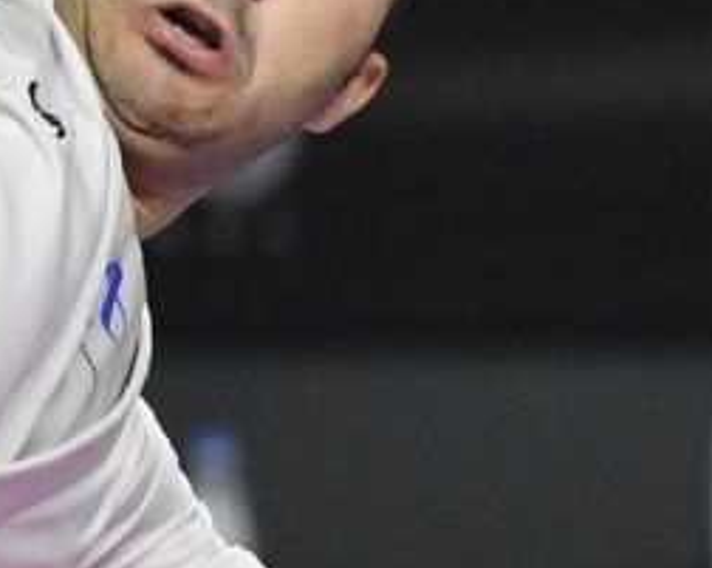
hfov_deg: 1.0
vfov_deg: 0.8
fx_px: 42349
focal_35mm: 2012
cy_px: -40
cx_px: -1608
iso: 2000
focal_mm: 200
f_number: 2.8
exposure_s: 1/1000
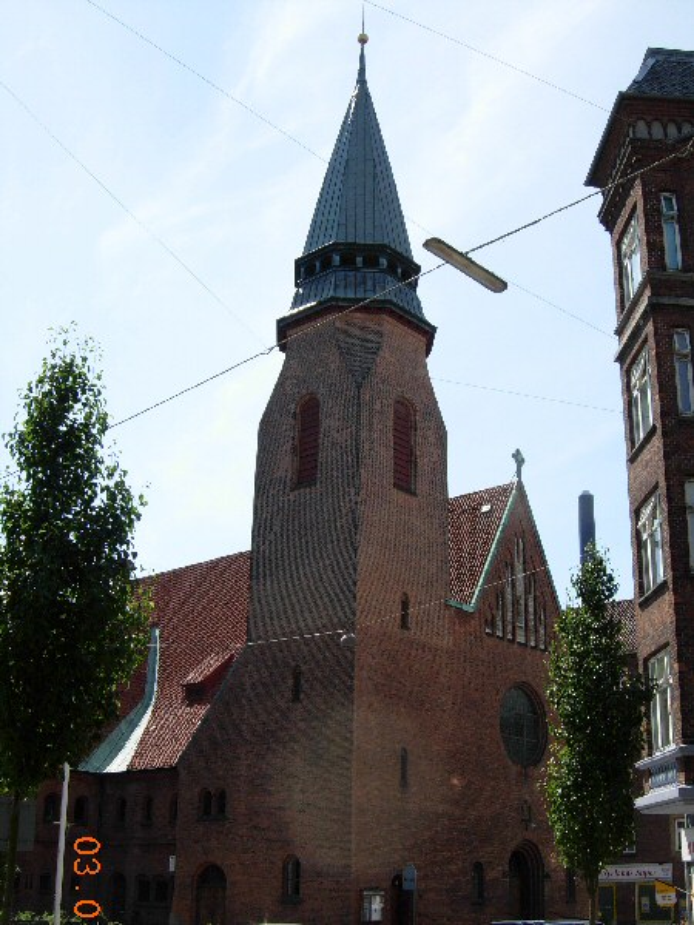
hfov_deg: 39.7
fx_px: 962
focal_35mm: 36
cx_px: 347
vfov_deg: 51.4
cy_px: 462
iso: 50
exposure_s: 1/279
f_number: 5.4
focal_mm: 7.5
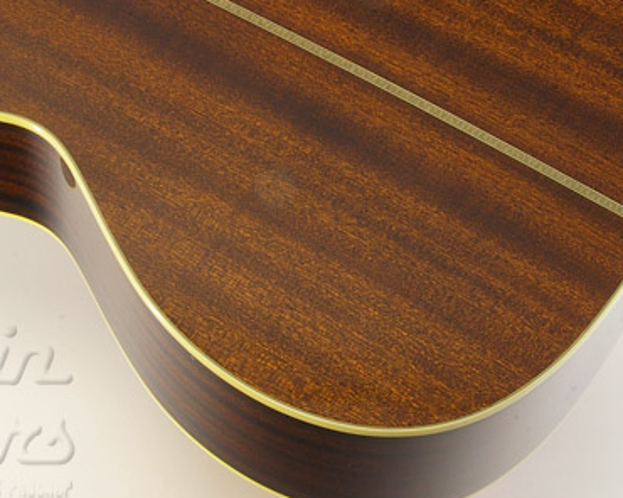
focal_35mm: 86
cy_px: 128
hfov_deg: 22.2
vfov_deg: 17.8
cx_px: 241
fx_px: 1586
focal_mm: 34
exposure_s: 3
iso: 400
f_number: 27
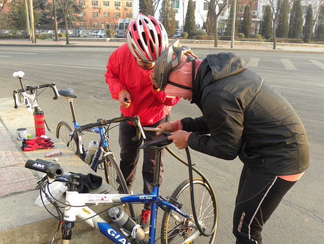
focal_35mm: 36
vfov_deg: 39.6
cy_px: 140
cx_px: 166
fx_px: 337
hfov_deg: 51.3
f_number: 2.8
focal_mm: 4.6
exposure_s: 1/76.8
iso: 83
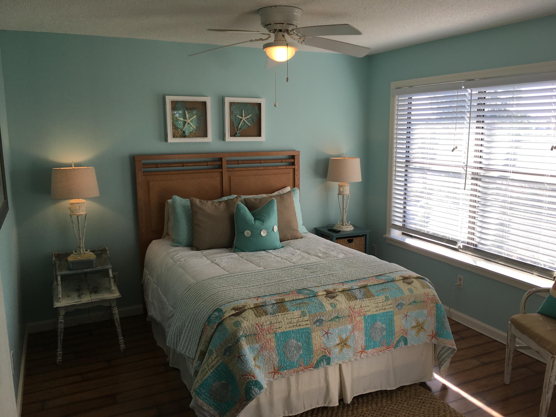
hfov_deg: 61.7
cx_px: 278
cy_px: 208
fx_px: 466
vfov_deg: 48.2
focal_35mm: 29
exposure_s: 1/150
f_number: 2.2
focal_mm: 4.15
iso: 25
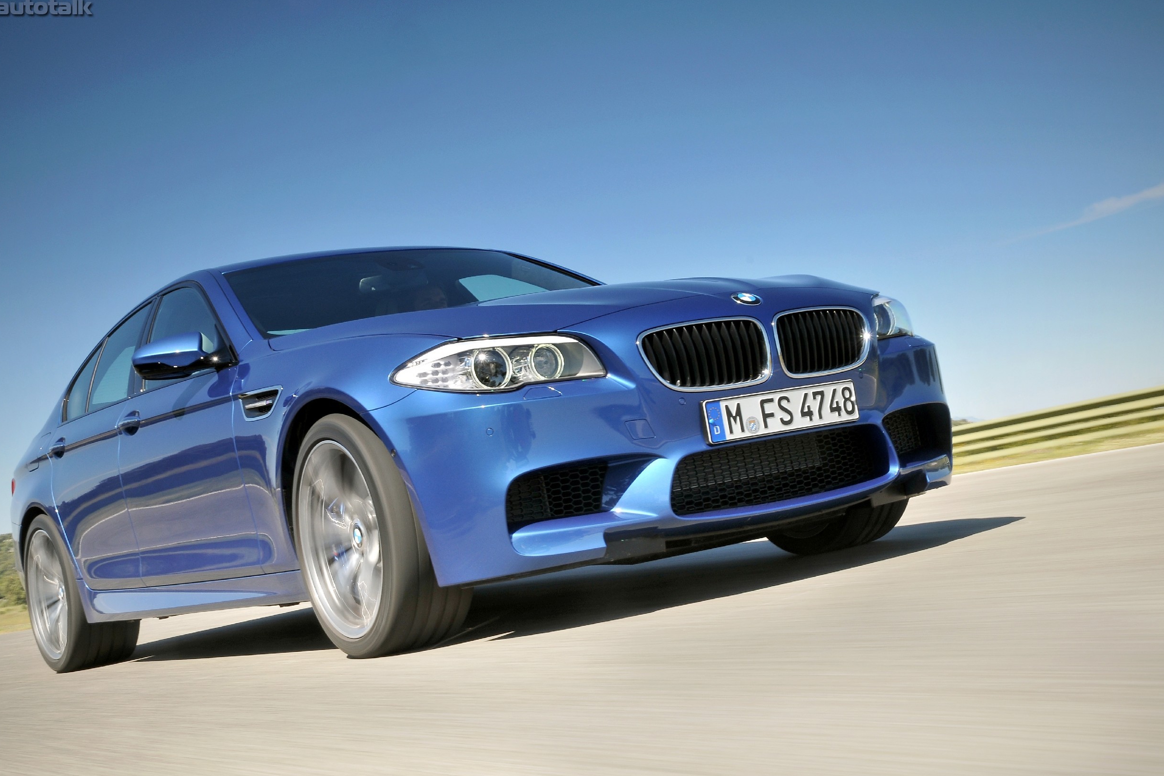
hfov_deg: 40.3
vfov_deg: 27.5
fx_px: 1584
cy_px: 391
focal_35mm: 49
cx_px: 581
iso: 200
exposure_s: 1/30
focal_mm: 32
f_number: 16
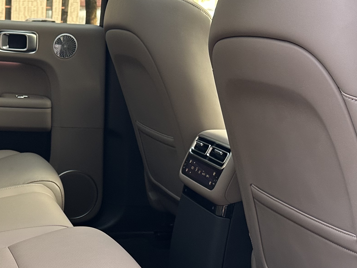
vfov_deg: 23.6
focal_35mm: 62
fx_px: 639
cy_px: 166
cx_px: -5
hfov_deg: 29.1
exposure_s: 1/121
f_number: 1.78
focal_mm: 6.86
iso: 160
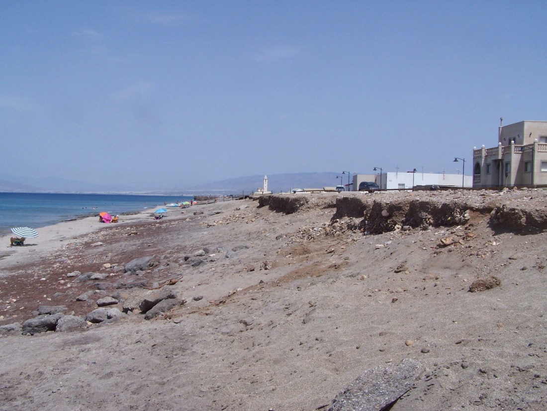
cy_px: 206
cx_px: 274
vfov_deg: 37.7
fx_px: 600
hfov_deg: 49.0
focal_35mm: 38
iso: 80
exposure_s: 1/750
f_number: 5.6
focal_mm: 6.3
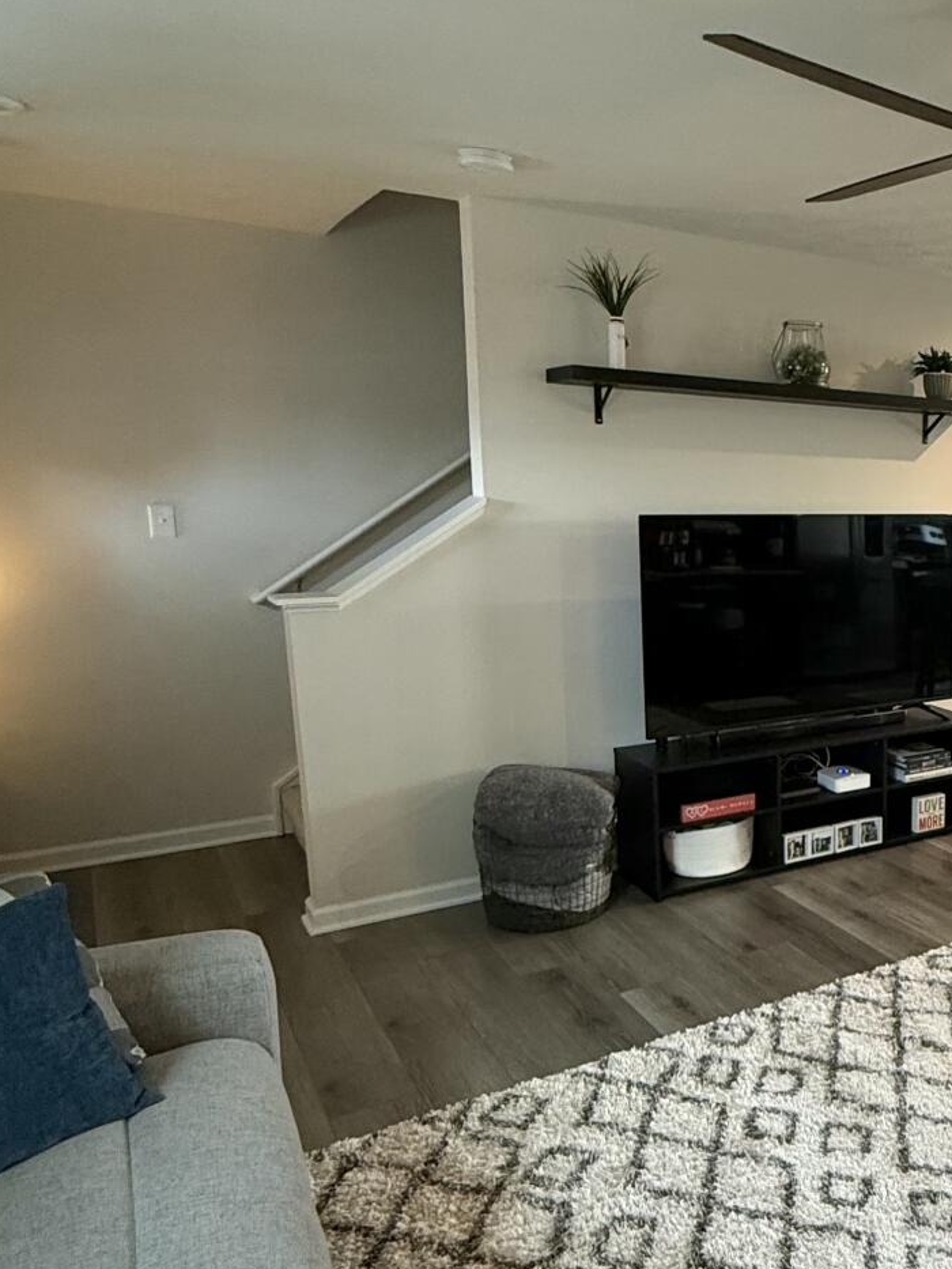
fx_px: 1100
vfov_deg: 59.9
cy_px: 677
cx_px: 970
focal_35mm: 30
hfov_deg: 40.5
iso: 400
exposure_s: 1/60
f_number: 2.2
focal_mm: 2.22
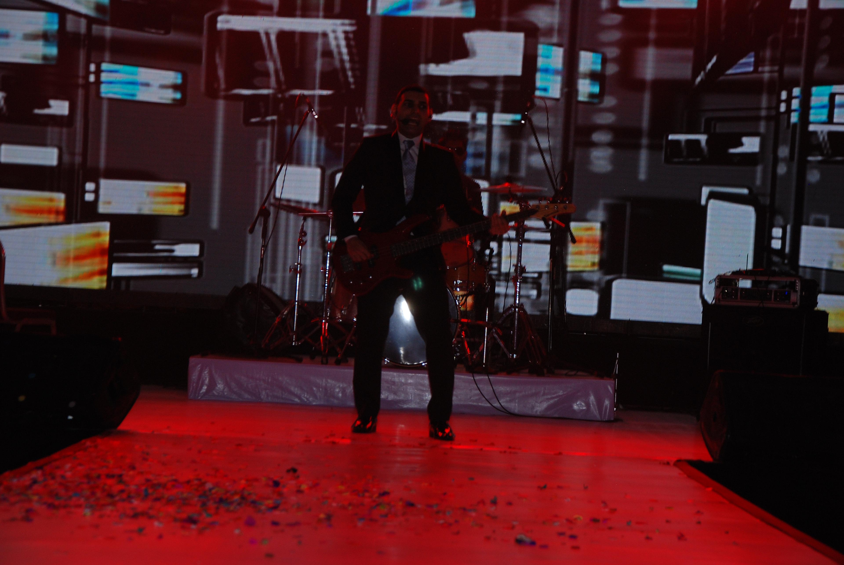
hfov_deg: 19.4
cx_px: 422
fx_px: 2465
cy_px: 282
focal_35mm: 105
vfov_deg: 13.1
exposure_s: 1/125
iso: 320
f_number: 6.3
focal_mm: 70
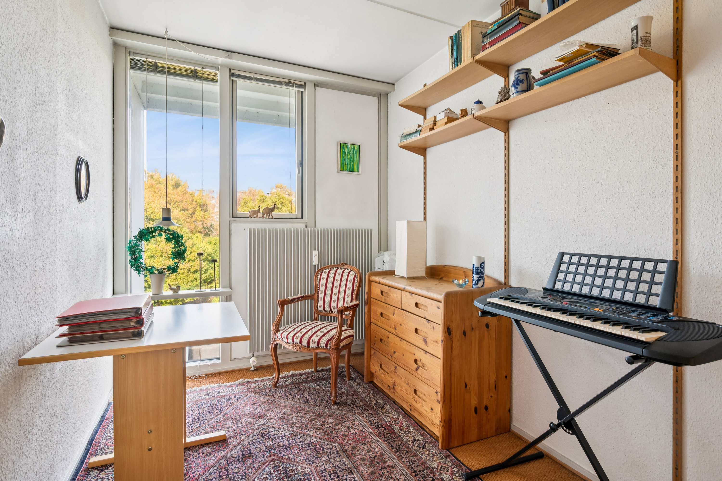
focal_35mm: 18
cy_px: 240
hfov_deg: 88.4
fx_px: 371
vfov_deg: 65.9
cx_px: 361
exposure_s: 1/20
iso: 640
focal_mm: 18.5
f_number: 9
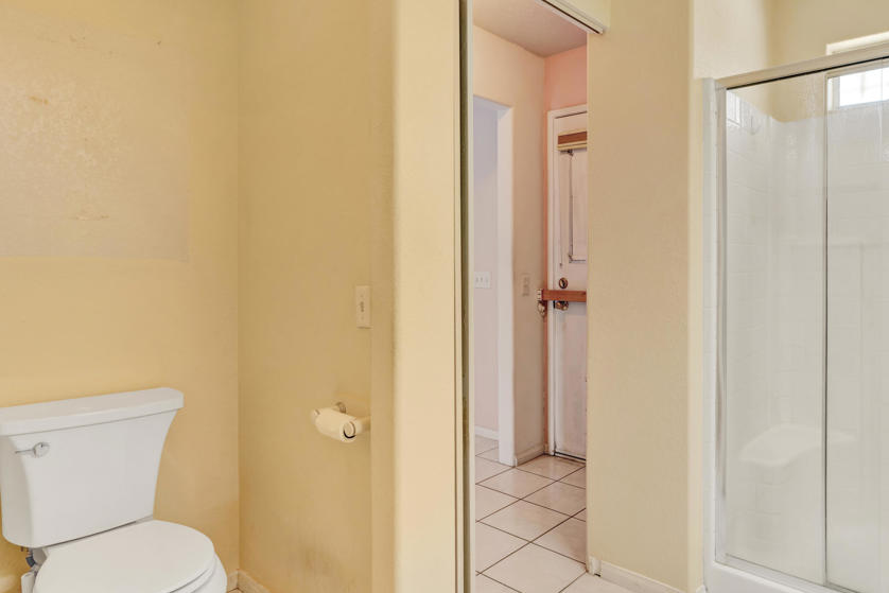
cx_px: 526
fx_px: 543
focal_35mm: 22
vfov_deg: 57.1
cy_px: 269
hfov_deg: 77.8
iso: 100
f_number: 9
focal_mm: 18
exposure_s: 1/5
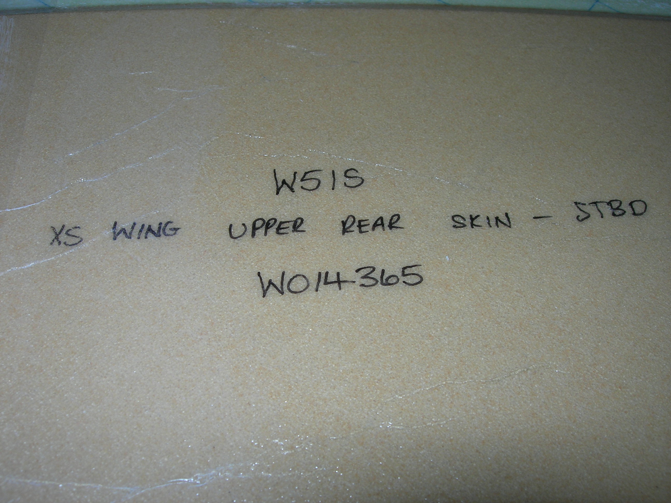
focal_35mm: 38
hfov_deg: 49.0
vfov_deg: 37.7
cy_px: 252
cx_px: 336
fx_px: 737
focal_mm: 7.8
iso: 64
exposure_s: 1/60.1
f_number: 4.8
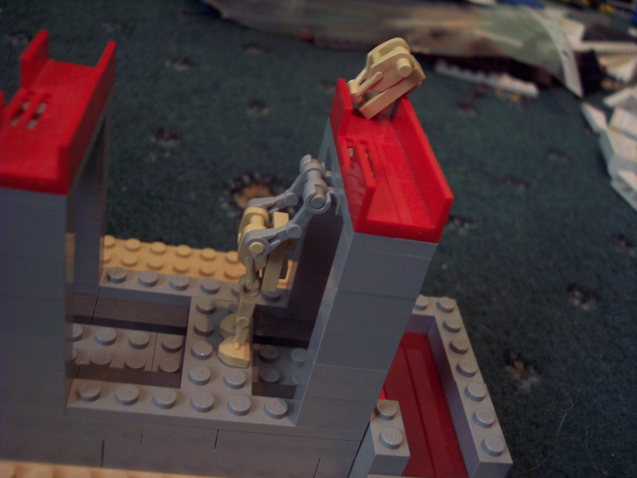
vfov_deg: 36.8
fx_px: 718
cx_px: 318
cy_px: 239
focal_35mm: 39
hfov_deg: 47.9
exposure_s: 1/8
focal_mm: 8
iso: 200
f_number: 3.4
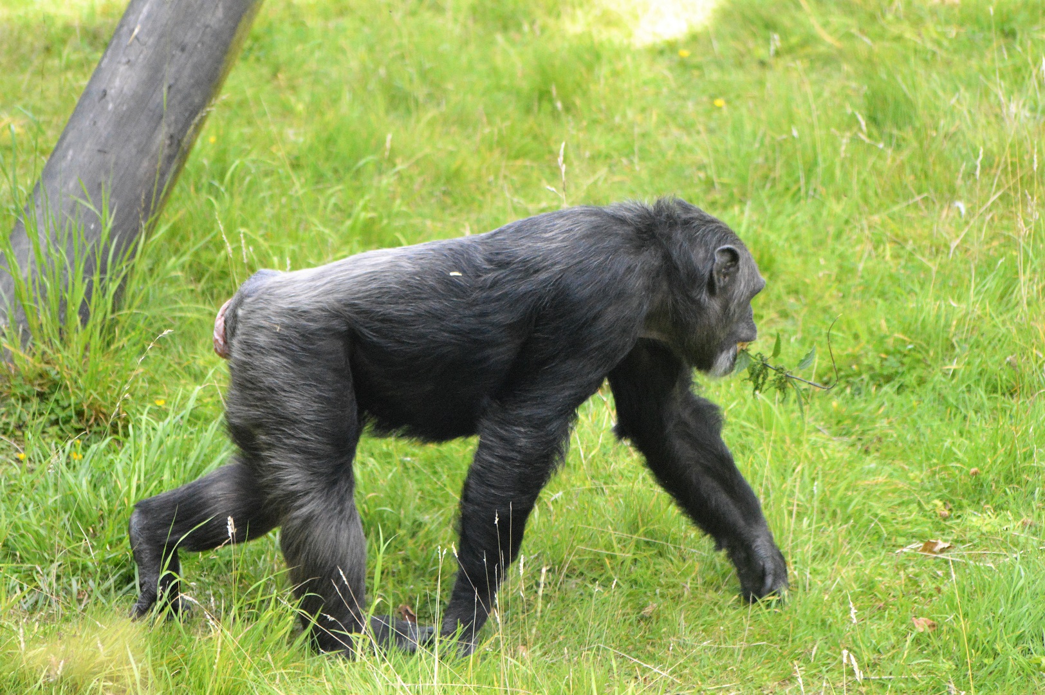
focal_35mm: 165
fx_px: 4786
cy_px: 348
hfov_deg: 12.5
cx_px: 522
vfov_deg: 8.3
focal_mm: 110
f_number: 4
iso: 3200
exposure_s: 1/4000
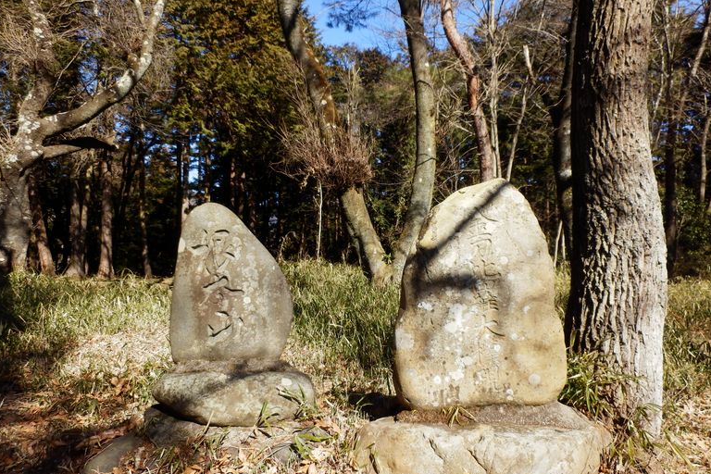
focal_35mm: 26
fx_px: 513
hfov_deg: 69.4
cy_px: 247
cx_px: 365
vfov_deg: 49.5
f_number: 3
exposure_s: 1/500
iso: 80
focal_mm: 4.2
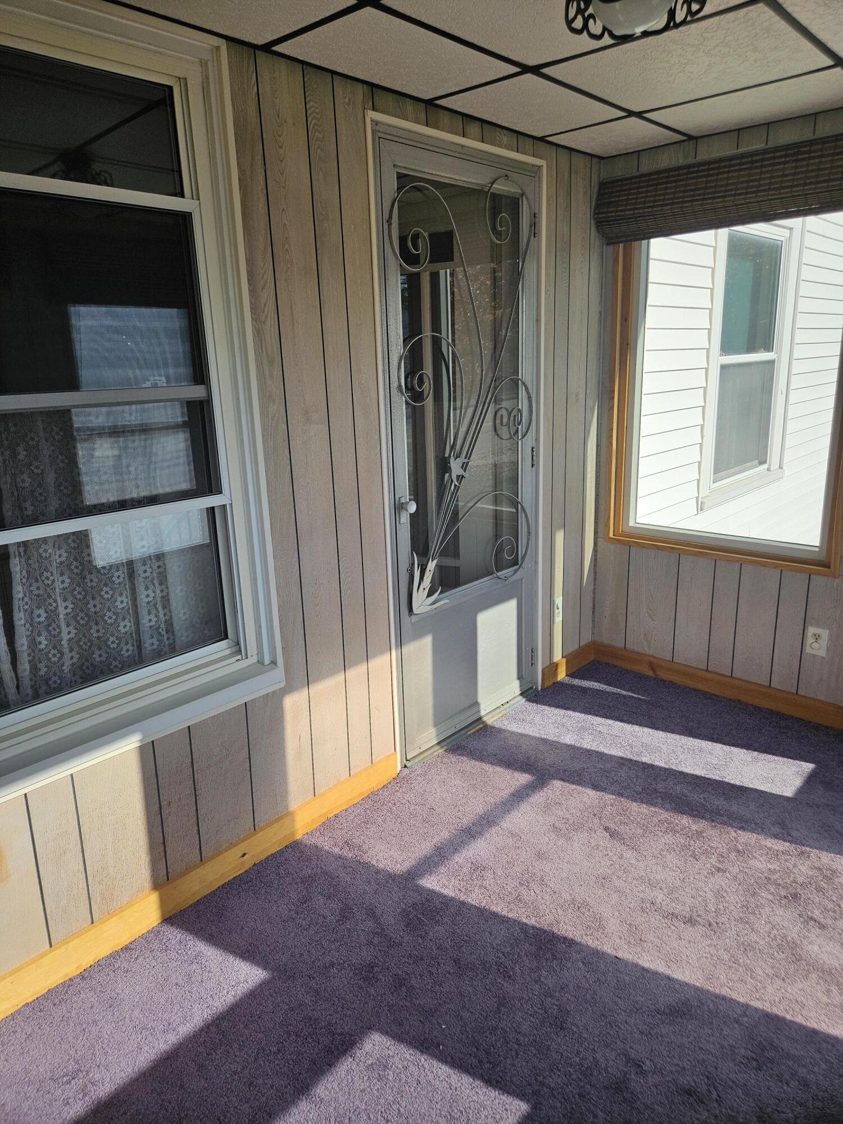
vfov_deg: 73.9
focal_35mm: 23
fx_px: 747
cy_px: 562
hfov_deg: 58.9
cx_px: 422
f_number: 1.8
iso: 32
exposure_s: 1/2000
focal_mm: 5.4
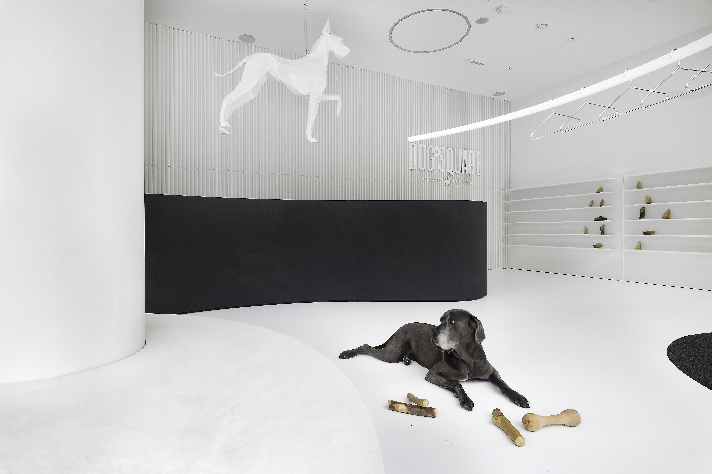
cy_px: 237
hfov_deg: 90.0
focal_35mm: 18
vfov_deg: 67.4
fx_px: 356
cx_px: 356
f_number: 11
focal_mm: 12
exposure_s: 1/4
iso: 200
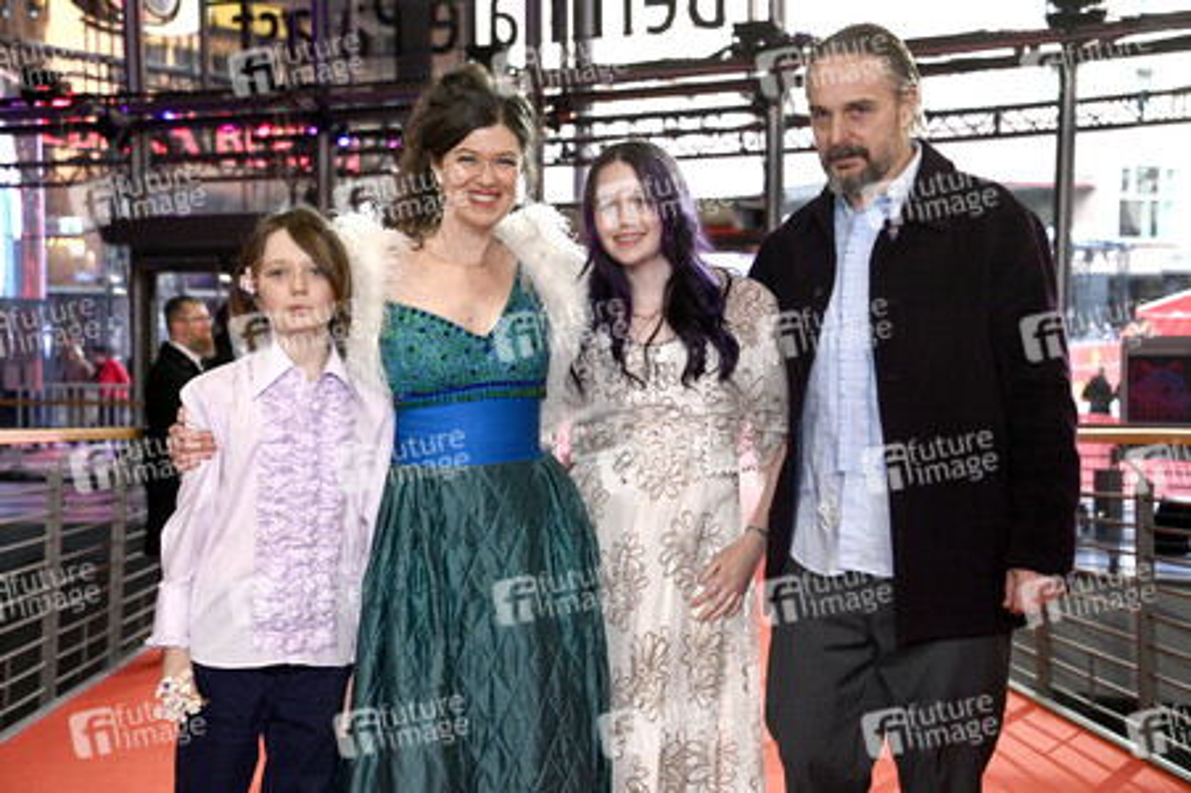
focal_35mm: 62
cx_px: 596
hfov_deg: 32.4
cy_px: 396
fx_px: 2050
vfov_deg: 21.9
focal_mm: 62
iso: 1600
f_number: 5.6
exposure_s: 1/250
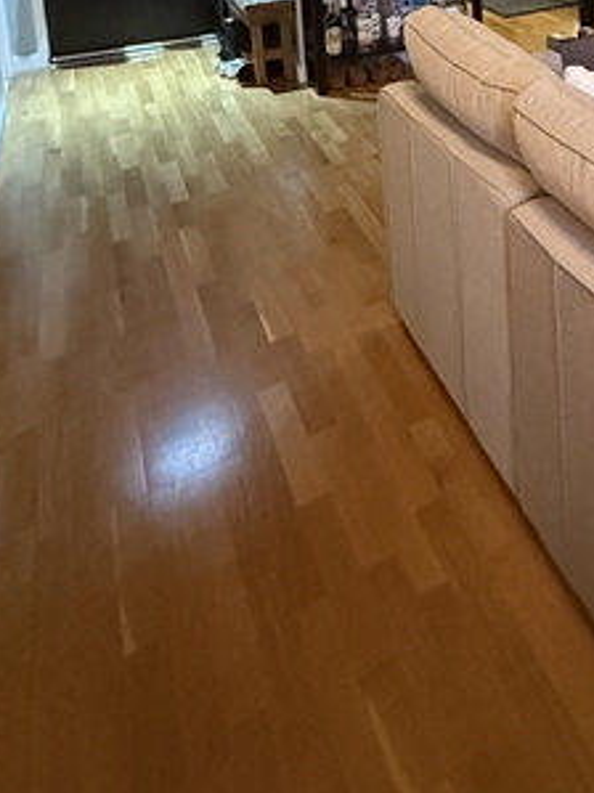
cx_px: 742
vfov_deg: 41.4
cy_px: -72
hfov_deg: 31.8
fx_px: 824
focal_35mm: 36
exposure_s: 1/60
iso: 1000
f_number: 2.2
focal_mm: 2.22
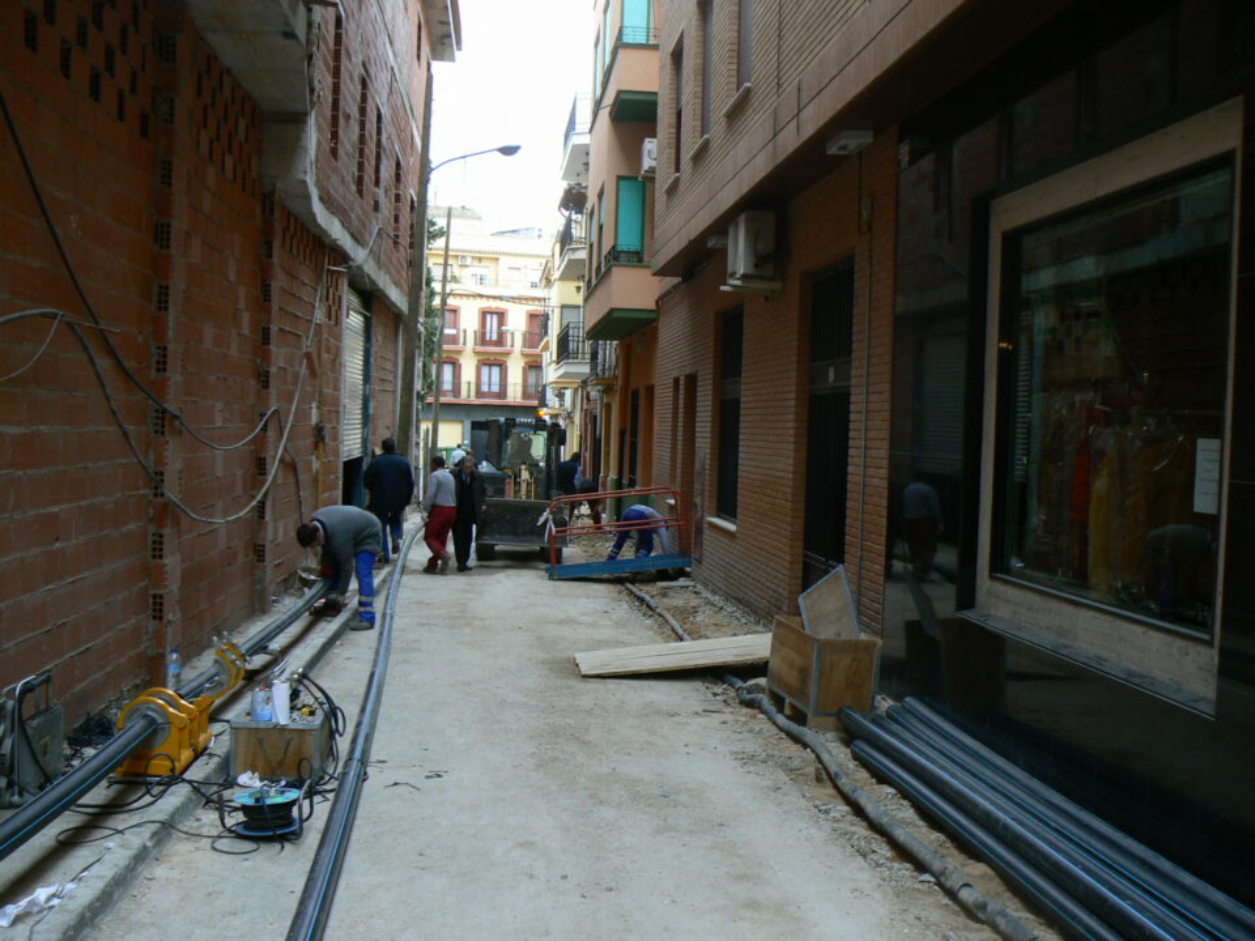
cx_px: 628
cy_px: 470
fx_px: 1305
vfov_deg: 39.7
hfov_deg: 51.4
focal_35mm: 36
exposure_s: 1/60
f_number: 4
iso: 80
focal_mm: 6
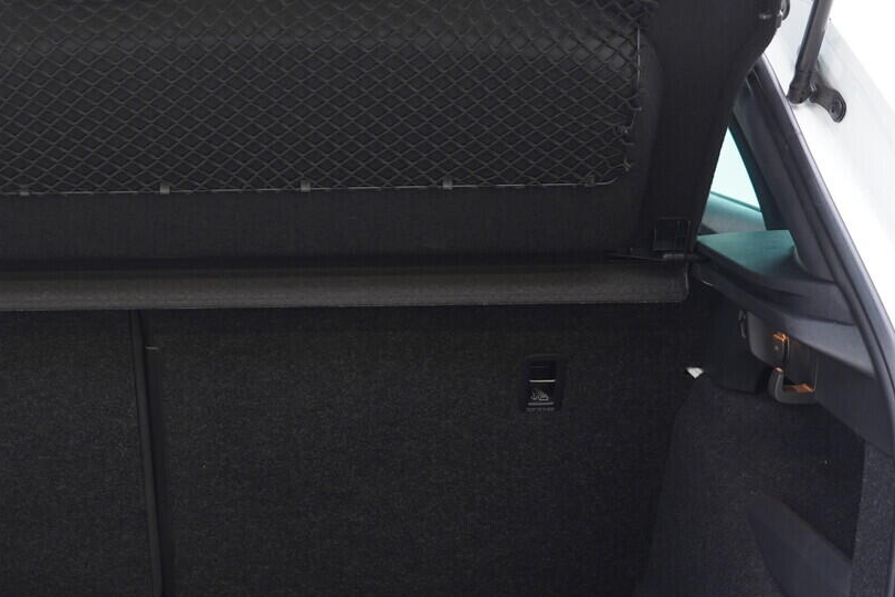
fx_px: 1591
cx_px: 233
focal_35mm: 64
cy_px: 416
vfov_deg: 21.1
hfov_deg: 30.9
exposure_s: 1/40
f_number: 2.8
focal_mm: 24
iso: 400
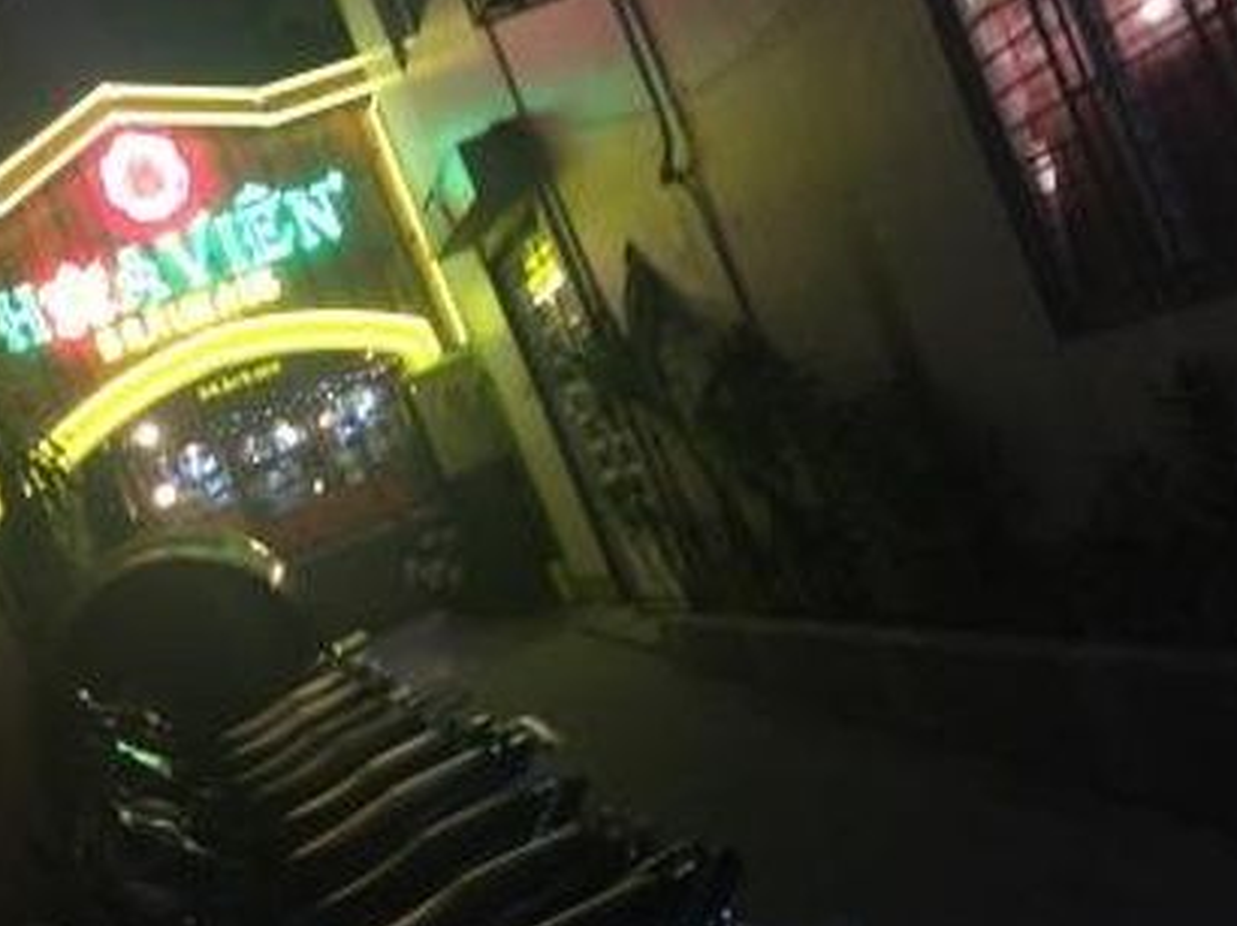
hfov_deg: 41.2
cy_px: 532
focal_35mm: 46
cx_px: 525
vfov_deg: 31.4
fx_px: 1643
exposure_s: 1/17
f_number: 2.2
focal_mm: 4.15
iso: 250
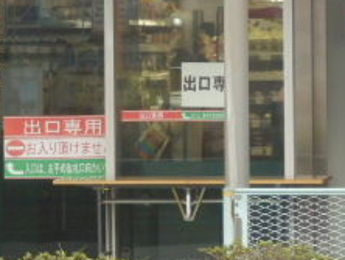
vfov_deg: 2.9
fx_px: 5198
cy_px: -6
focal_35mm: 521
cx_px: -33
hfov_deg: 3.8
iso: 500
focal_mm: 32
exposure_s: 1/200
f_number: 5.9
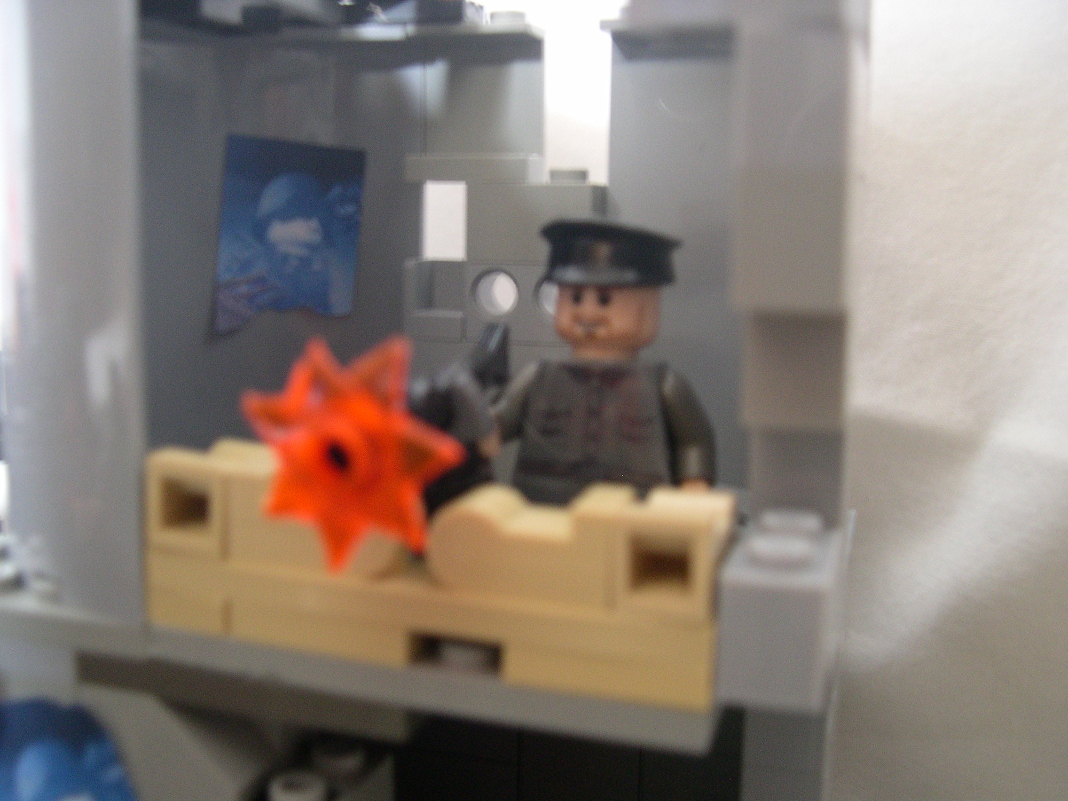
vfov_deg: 37.7
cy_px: 400
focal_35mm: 38
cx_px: 534
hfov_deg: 49.0
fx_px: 1172
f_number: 2.8
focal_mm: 8
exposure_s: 1/4.2
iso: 326
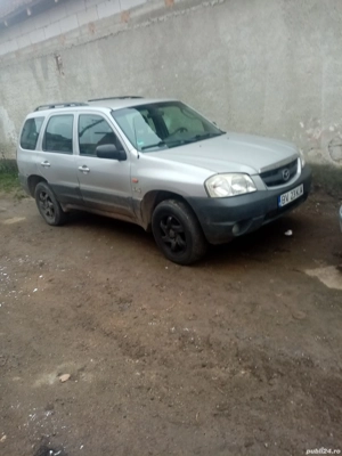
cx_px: 171
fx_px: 343
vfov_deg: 67.3
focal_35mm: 26
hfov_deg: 53.1
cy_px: 228
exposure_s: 1/50
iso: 108
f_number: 1.8
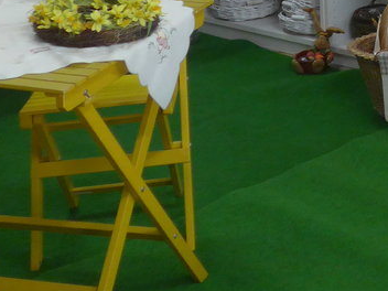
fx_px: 1110
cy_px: -129
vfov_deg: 14.1
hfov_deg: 18.1
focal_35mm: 99
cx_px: 543
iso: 400
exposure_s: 1/60
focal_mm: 6
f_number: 2
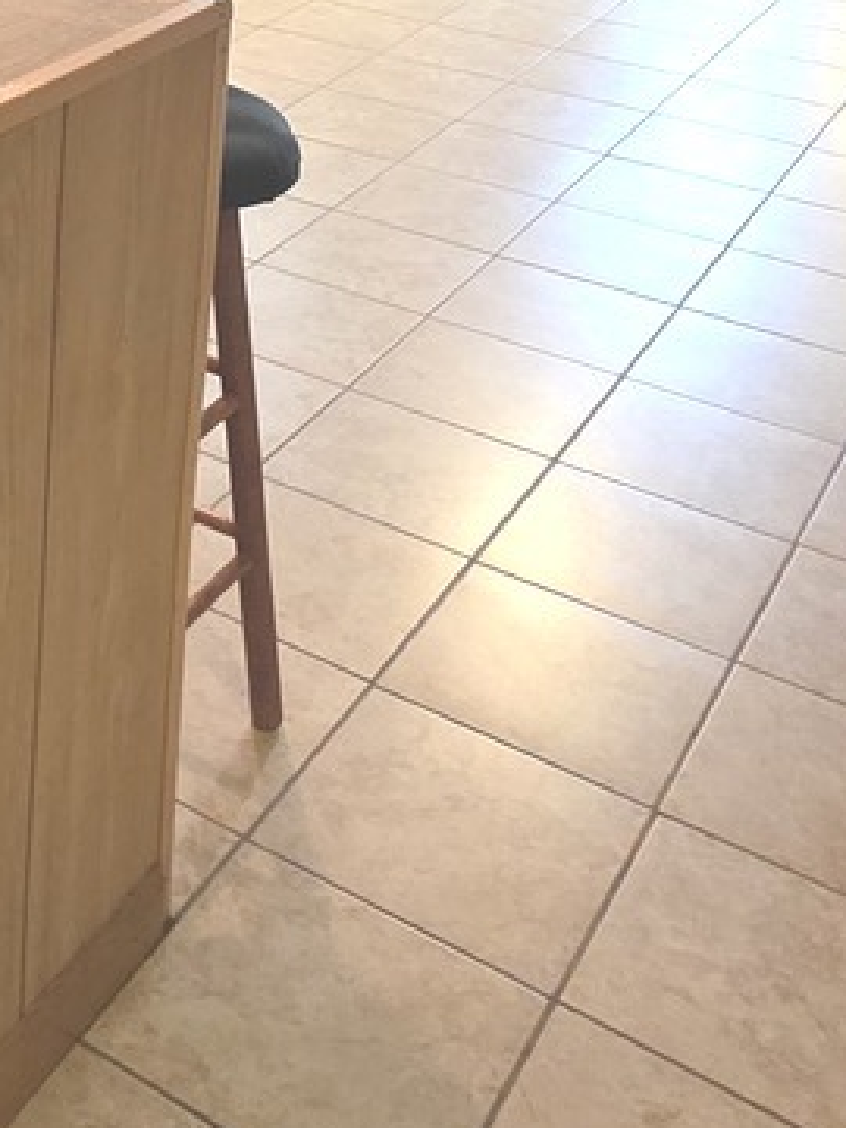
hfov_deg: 25.7
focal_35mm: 52
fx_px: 1694
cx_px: -113
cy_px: -94
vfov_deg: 32.6
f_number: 1.9
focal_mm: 2.2
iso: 640
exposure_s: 1/60
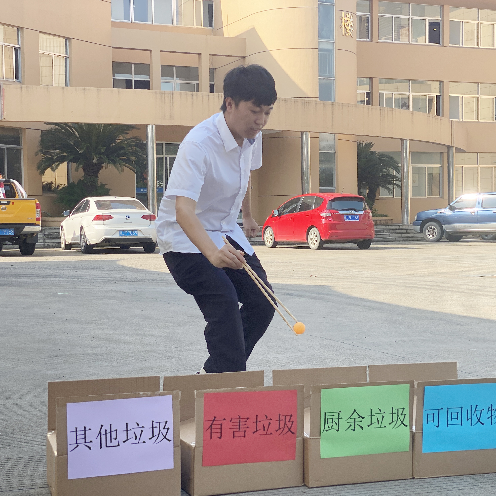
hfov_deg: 27.7
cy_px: 249
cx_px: 248
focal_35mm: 62
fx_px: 1005
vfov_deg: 27.7
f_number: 2
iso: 20
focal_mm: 6
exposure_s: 1/432
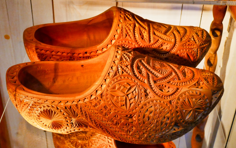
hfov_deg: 35.7
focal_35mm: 57
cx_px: 119
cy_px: 62
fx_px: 367
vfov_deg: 22.7
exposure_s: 1/400
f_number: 4.1
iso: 2000
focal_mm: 18.6
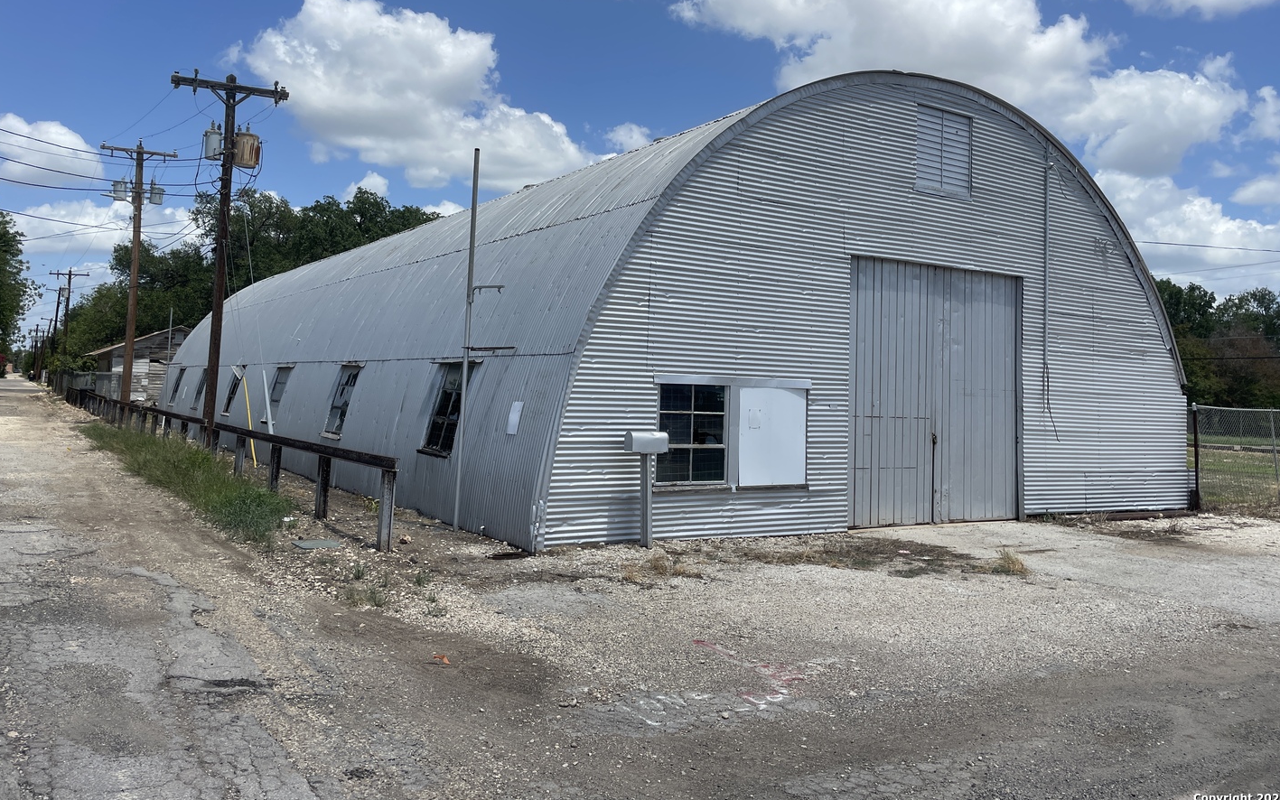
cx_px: 639
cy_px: 332
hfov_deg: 66.5
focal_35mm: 28
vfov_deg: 44.4
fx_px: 977
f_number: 1.6
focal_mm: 4.2
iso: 32
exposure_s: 1/5556
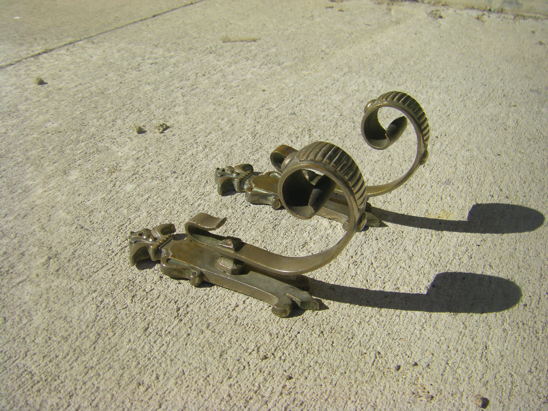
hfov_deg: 49.0
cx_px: 274
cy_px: 206
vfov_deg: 37.7
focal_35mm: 38
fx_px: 602
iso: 64
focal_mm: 6.3
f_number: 7
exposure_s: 1/400
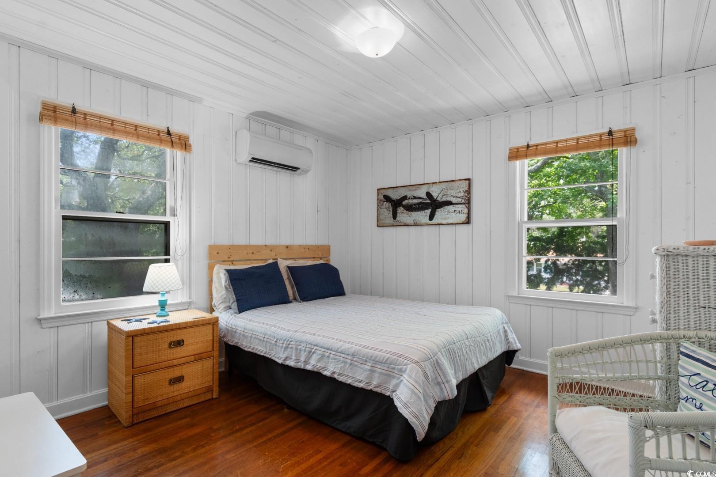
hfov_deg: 93.3
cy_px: 238
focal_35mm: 17
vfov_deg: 70.4
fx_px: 338
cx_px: 358
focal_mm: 11.5
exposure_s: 1.3
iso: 100
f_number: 4.8
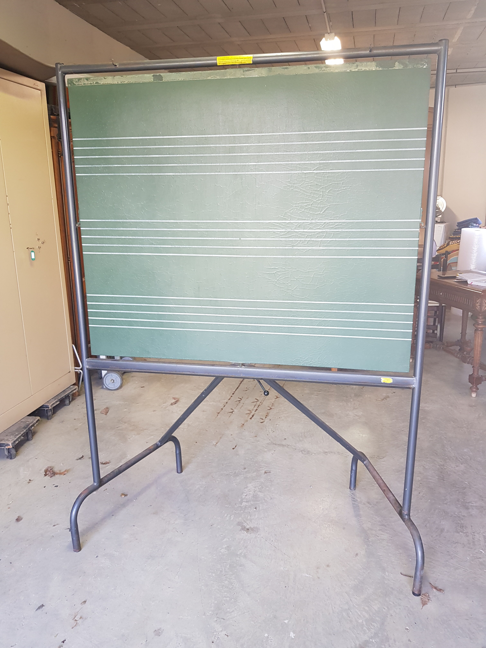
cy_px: 324
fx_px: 487
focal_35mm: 26
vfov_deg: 67.3
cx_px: 243
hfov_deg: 53.1
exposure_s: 1/50
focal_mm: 4.3
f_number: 1.7
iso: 100
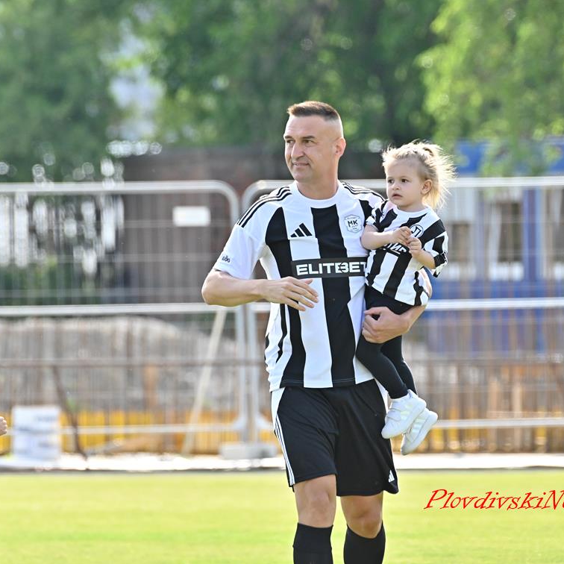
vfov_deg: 2.8
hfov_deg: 2.8
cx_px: 277
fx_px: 11337
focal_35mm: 615
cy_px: 282
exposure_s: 1/1600
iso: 2800
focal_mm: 480
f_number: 9
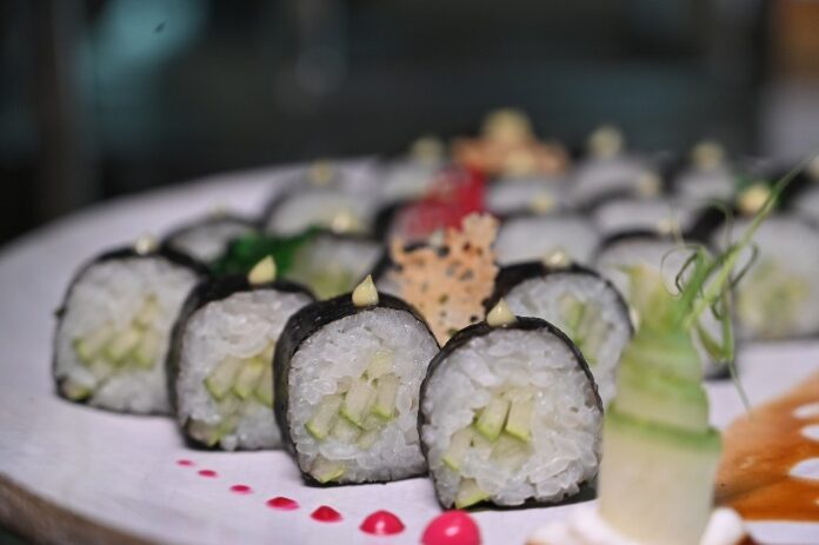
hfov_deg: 28.9
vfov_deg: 19.4
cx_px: 410
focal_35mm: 70
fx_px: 1591
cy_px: 272
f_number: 4
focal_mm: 70
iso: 1250
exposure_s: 1/640
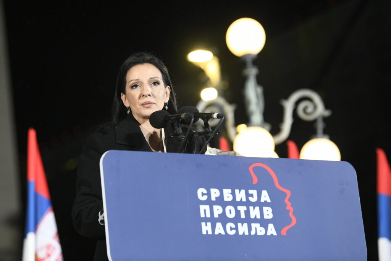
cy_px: 130
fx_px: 1629
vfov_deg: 9.2
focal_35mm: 150
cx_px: 196
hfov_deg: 13.7
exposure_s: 1/400
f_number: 4
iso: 2000
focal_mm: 150
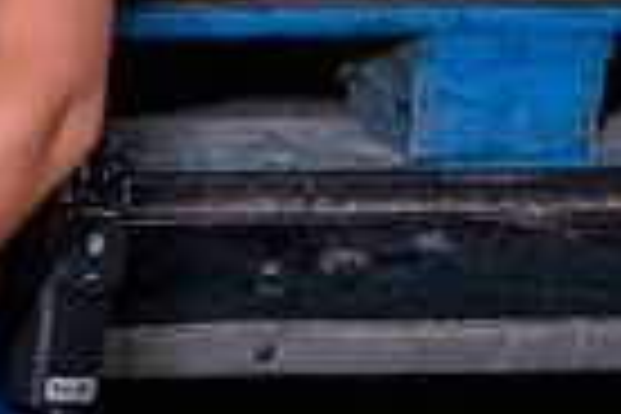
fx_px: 3346
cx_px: -749
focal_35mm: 194
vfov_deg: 7.0
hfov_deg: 9.6
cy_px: -54
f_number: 2.5
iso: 2500
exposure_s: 1/640
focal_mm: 24
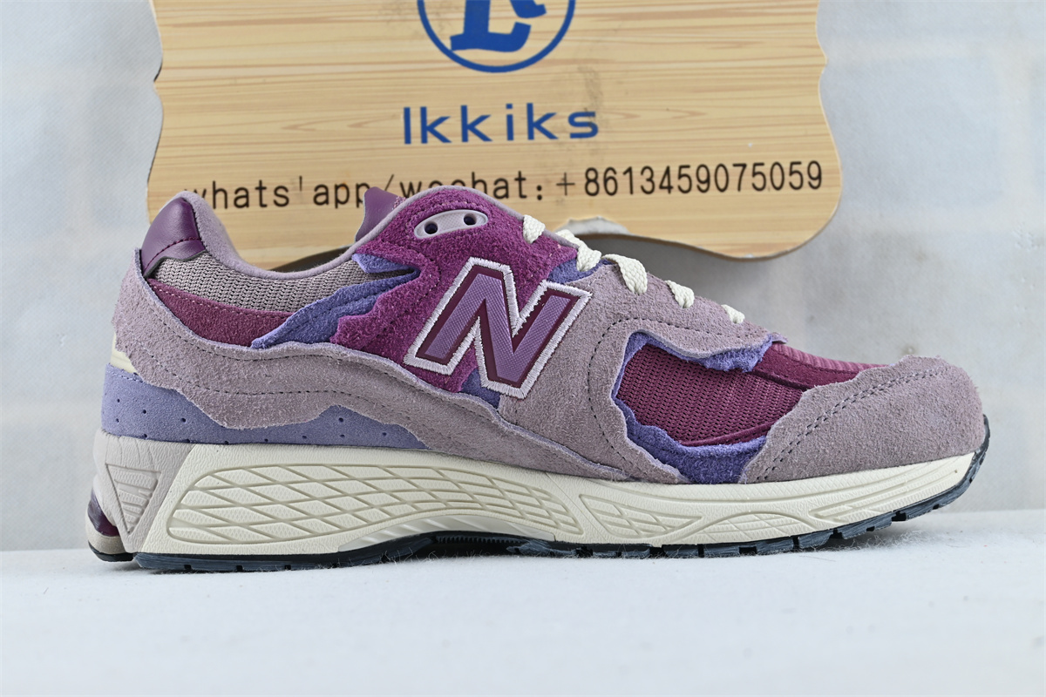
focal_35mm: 50
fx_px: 1438
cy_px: 348
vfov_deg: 27.3
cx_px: 523
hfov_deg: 40.0
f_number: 5
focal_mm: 33
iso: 100
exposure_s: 1/40
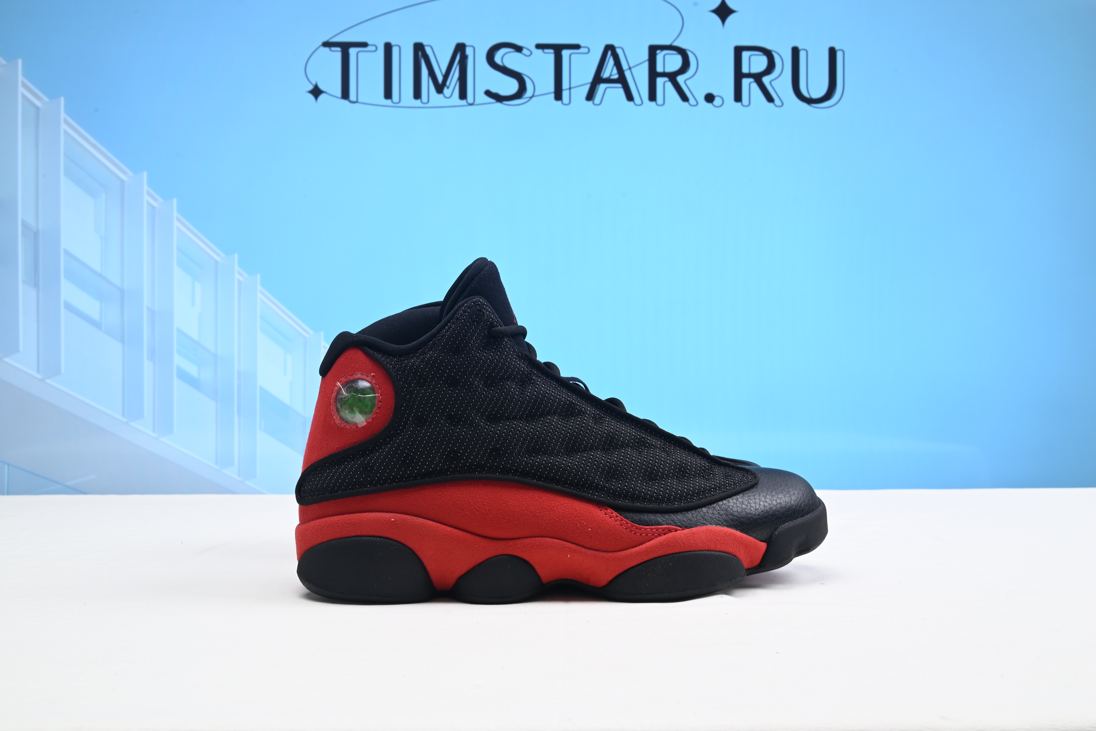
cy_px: 366
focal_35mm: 37
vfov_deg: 36.0
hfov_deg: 51.9
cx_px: 548
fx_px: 1127
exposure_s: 1/2
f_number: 16
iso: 100
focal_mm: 37
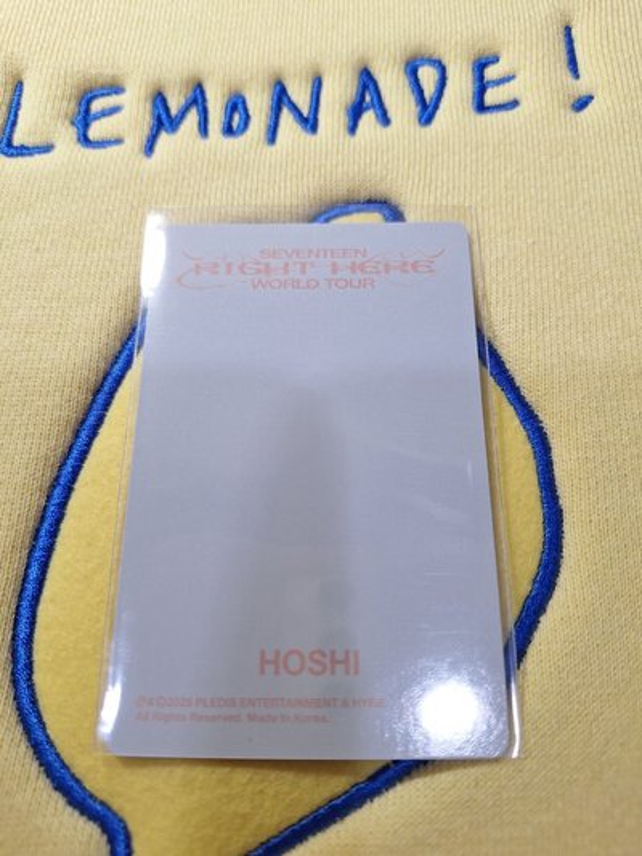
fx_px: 569
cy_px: 428
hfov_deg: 58.9
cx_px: 321
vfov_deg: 73.9
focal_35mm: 23
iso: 50
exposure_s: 1/60
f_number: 1.8
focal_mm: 5.54
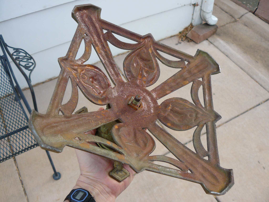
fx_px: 280
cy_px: 101
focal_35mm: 36
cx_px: 134
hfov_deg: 51.4
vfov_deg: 39.7
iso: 100
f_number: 2.8
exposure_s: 1/100
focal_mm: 6
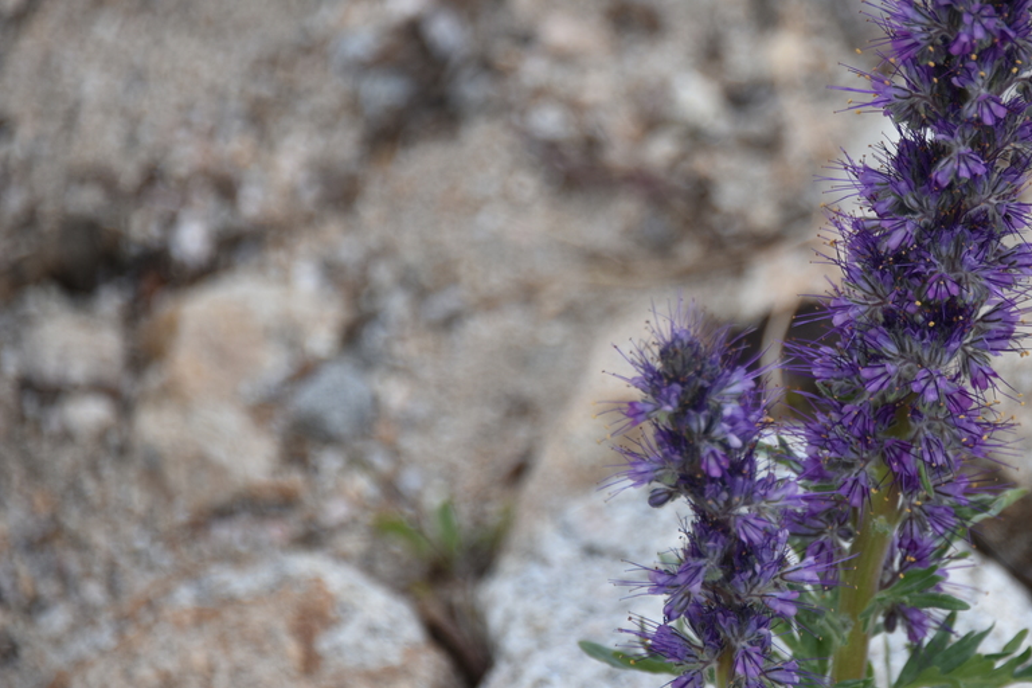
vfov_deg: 2.7
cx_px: 847
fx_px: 14332
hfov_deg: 4.1
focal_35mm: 500
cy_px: 273
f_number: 5.6
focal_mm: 300
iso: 250
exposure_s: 1/640
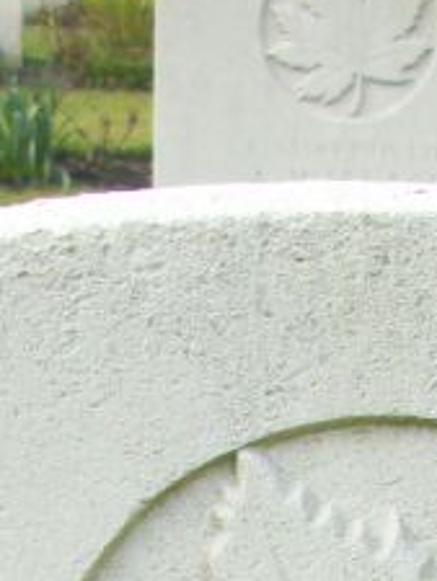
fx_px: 3346
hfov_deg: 7.4
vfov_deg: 8.6
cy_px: 1616
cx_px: 434
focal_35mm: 199
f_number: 3.1
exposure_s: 1/125
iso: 80
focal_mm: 6.3
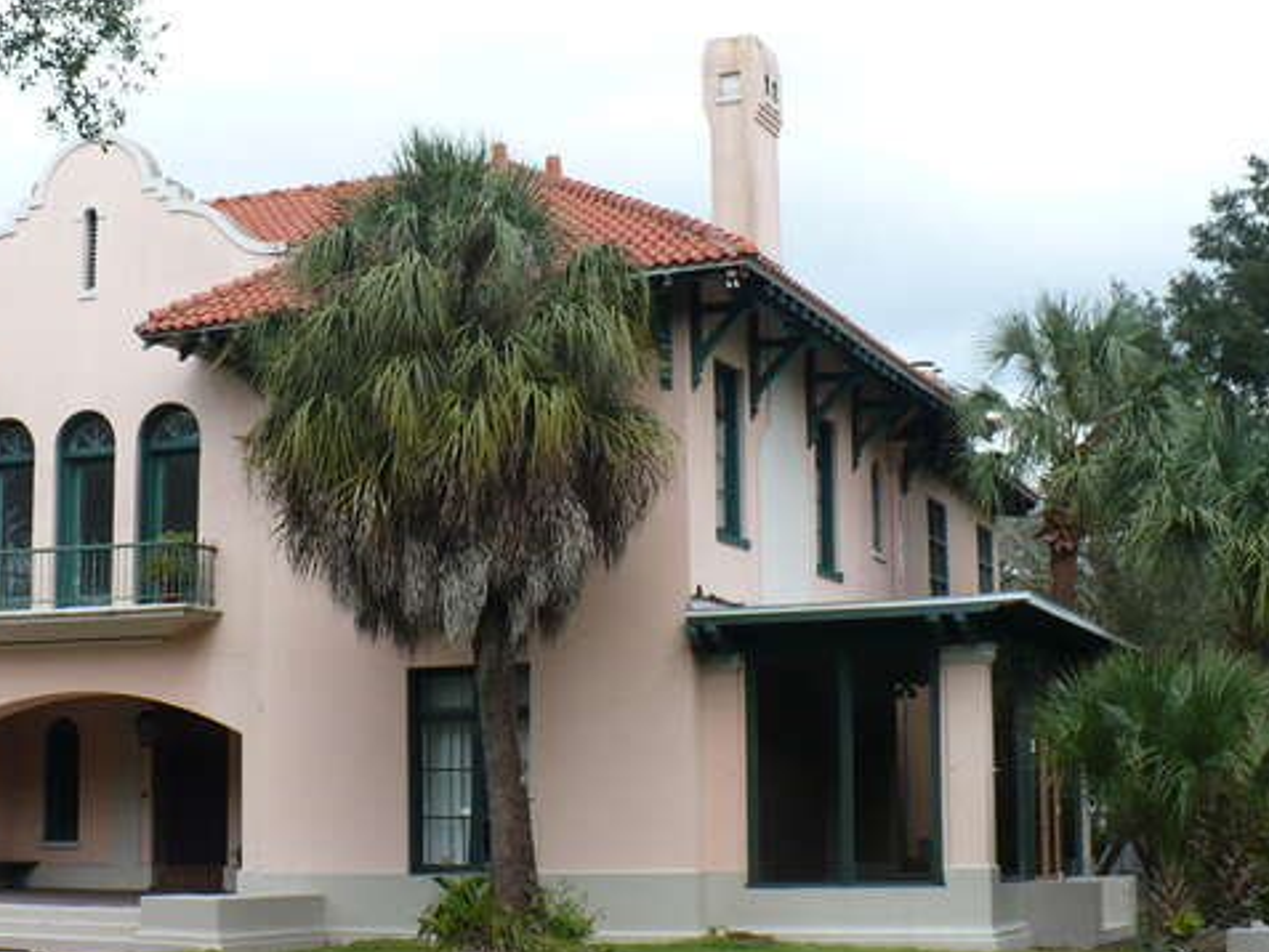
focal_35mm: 62
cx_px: 439
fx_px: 2273
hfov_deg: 31.0
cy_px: 489
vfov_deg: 23.7
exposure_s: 1/800
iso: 100
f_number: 2.8
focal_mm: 6.1
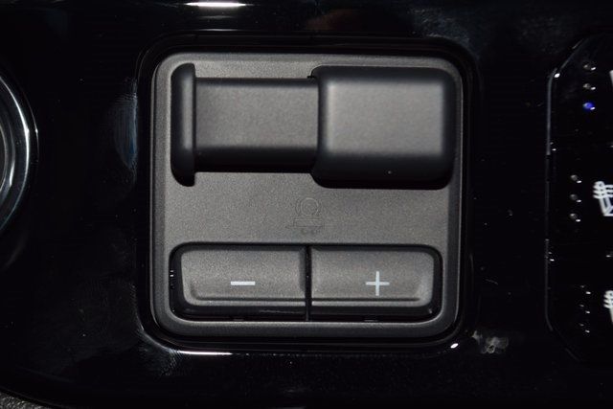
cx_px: 306
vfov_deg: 16.6
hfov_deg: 24.6
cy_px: 204
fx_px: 1405
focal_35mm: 82
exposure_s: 1/60
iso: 100
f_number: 8
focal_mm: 55
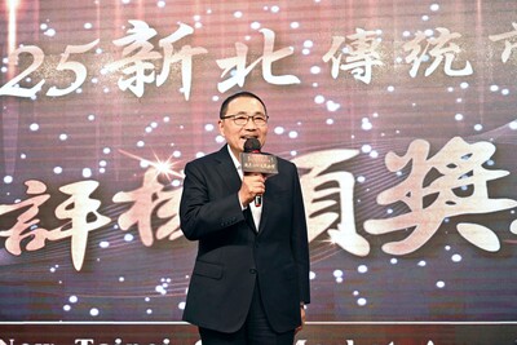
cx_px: 258
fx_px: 948
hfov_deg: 30.5
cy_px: 172
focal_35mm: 66
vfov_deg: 20.6
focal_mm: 66
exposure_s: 1/125
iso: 1600
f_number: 4
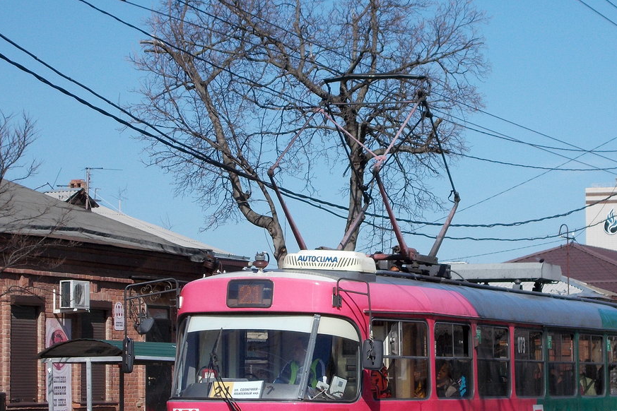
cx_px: 383
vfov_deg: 11.1
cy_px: 272
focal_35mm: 123
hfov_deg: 16.6
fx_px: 2108
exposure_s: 1/400
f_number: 6.3
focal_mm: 15.4
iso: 80
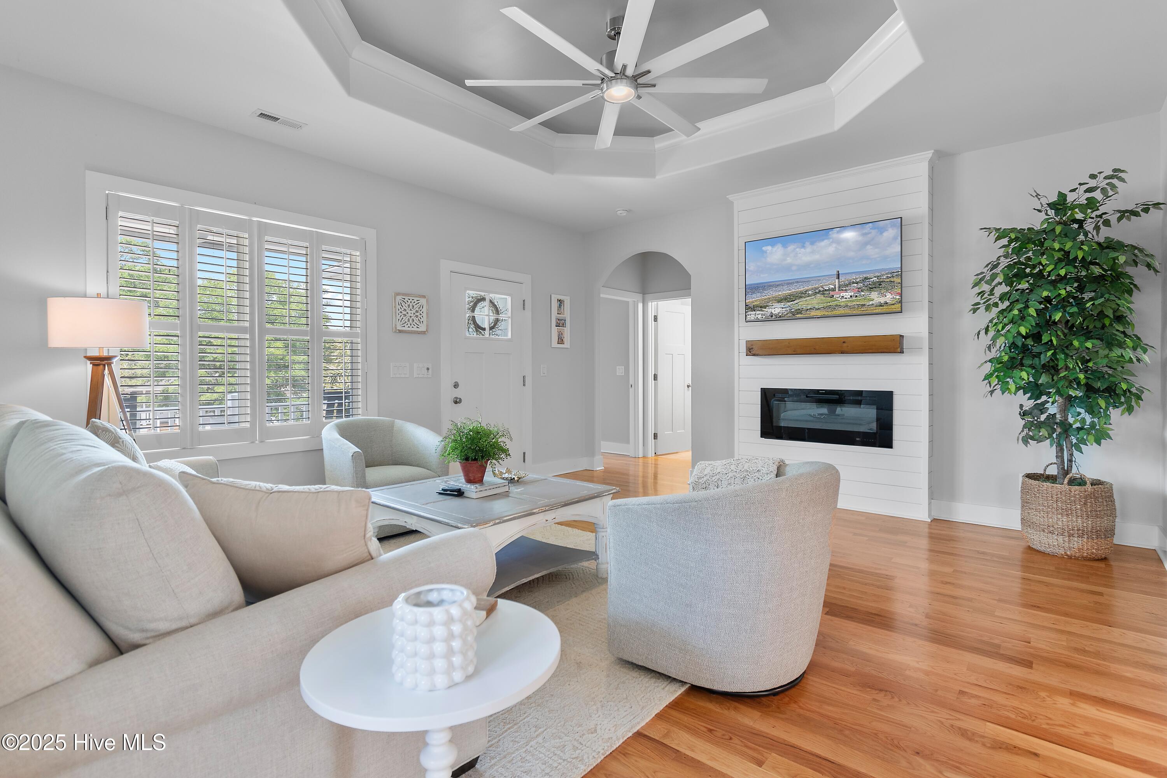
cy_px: 389
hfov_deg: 96.7
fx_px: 519
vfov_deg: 73.7
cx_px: 584
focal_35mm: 16
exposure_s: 1/3
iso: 100
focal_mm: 11
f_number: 4.8
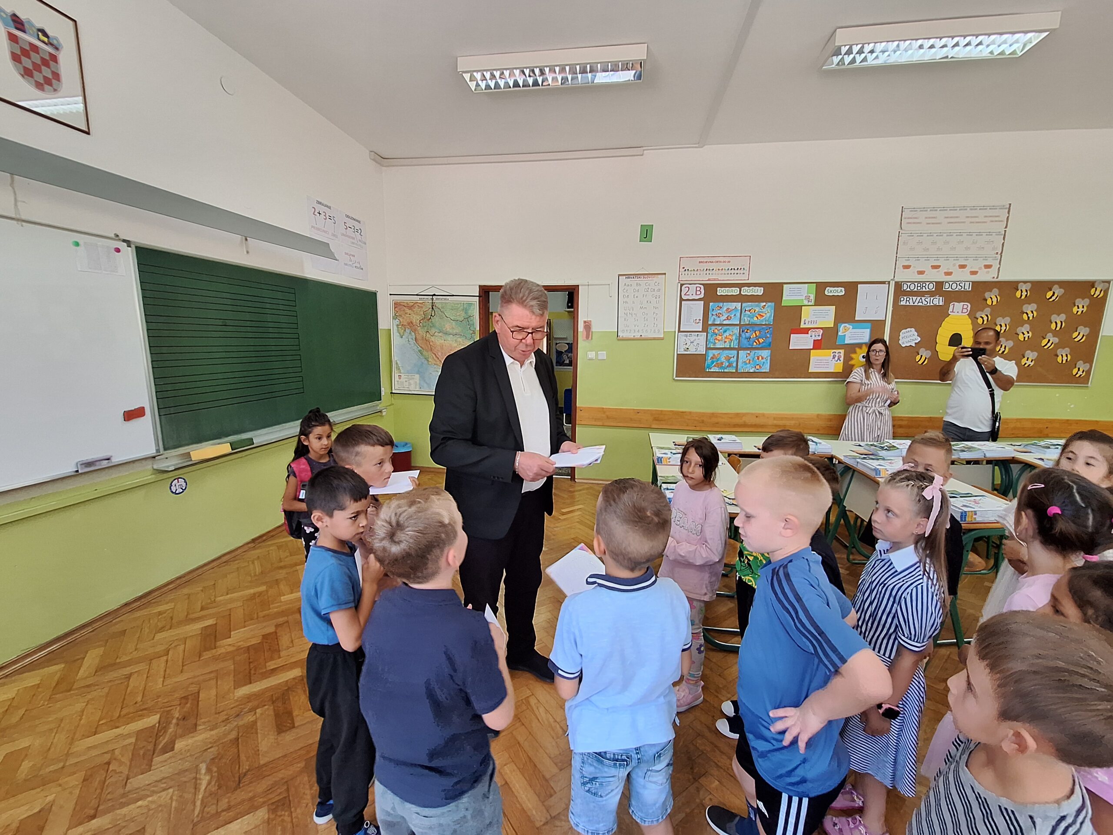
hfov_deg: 106.2
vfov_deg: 89.9
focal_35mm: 13
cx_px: 556
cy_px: 418
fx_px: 418
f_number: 2.2
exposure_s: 1/50
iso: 160
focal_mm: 1.74
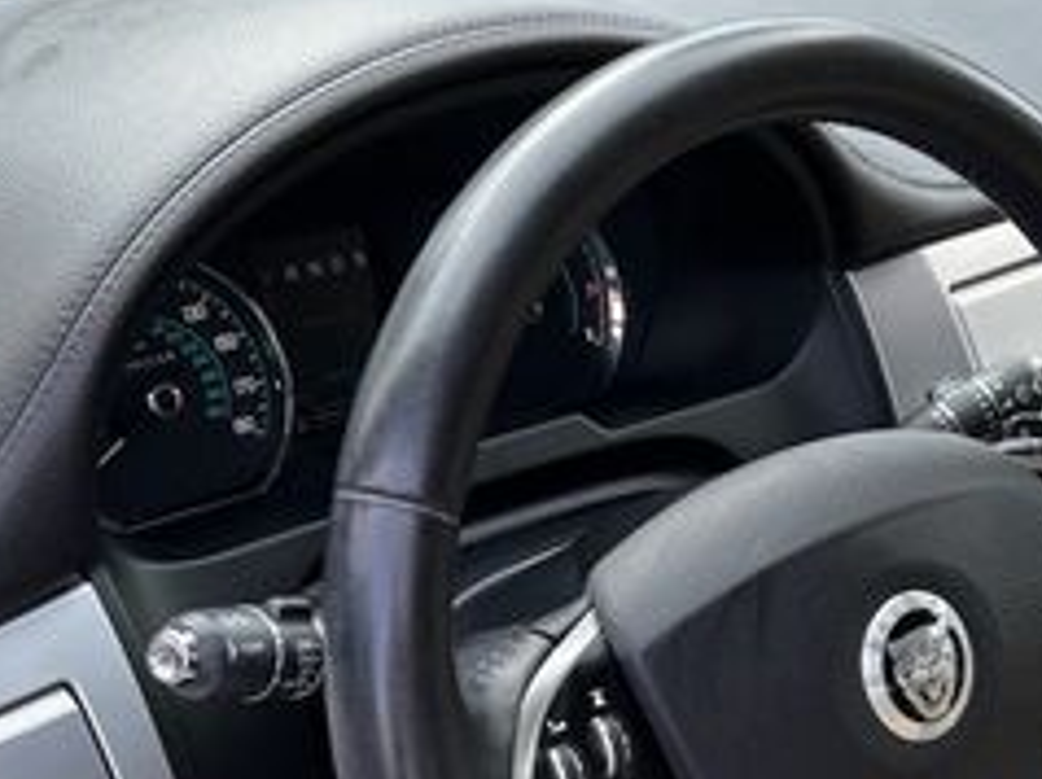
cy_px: 853
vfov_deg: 20.1
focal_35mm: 70
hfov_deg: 26.5
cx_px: 1003
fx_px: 2105
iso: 50
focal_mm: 5.7
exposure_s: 1/346
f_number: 1.5
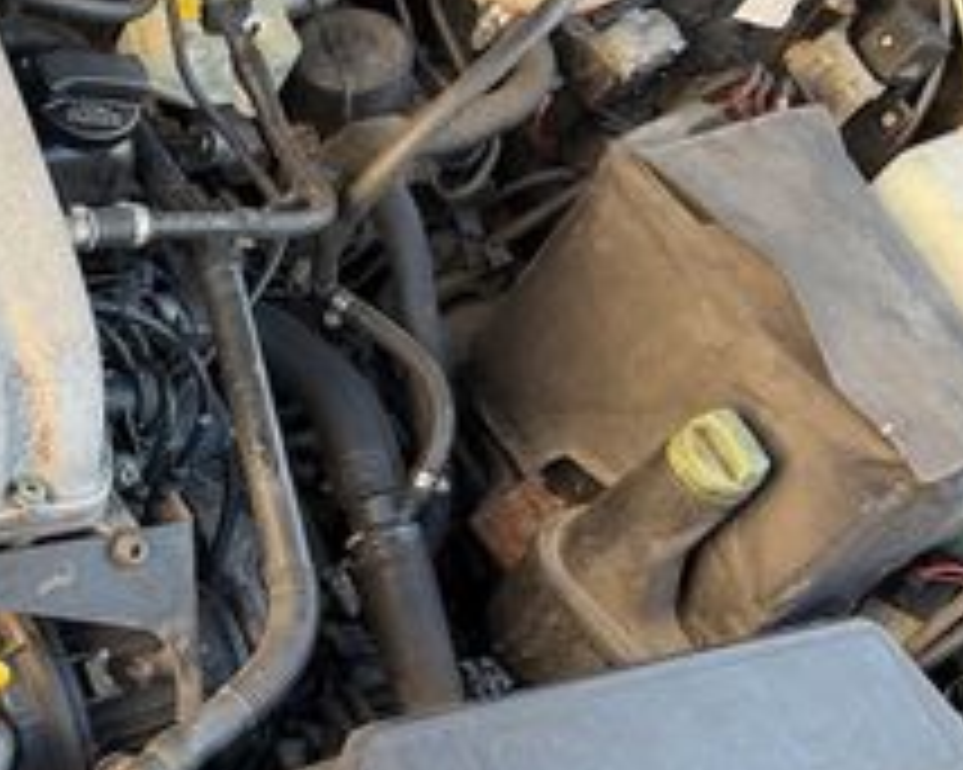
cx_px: -126
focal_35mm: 70
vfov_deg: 21.7
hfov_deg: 25.0
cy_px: 522
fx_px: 1994
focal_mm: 6.76
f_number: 1.78
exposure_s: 1/121
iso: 125
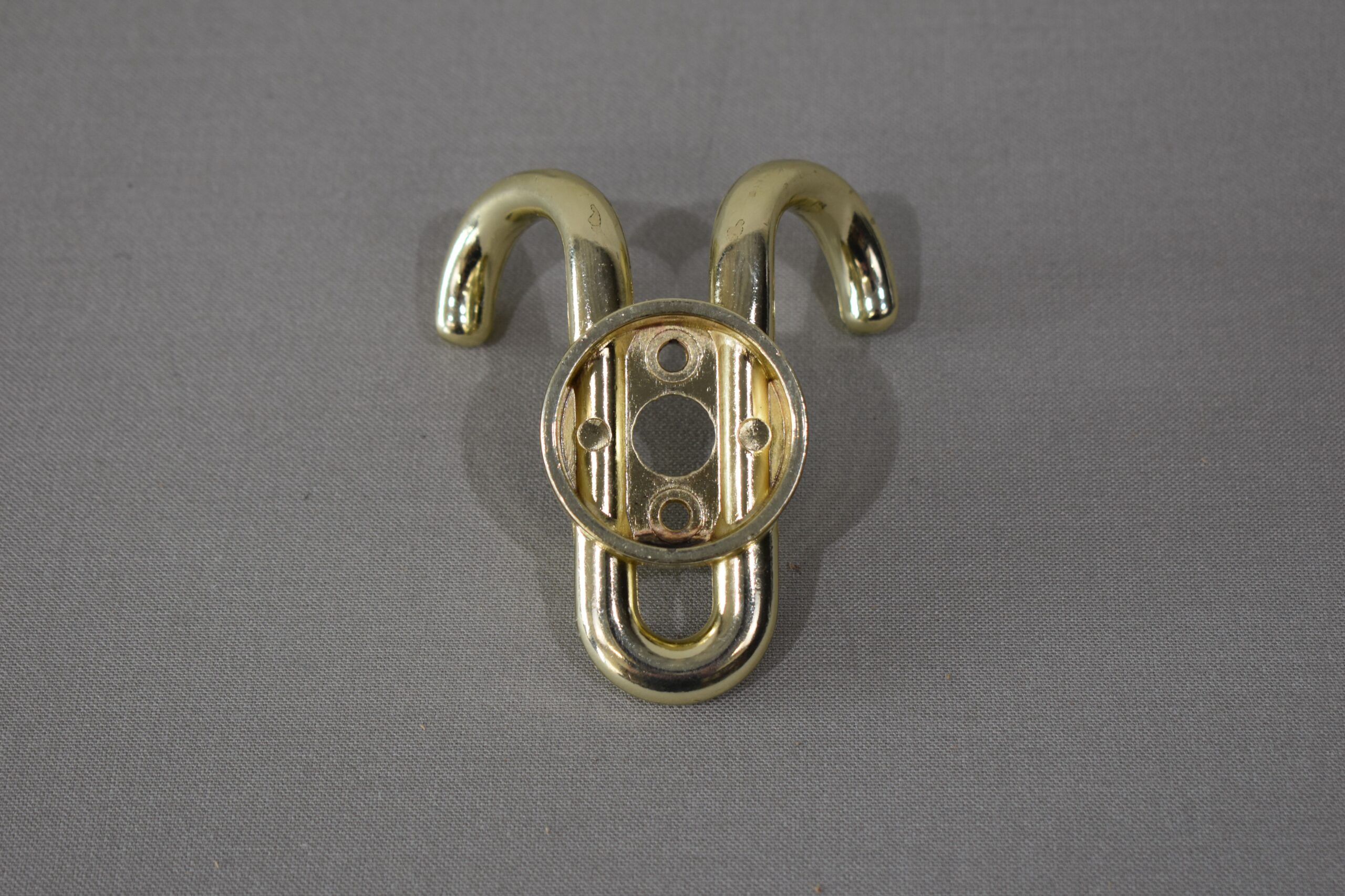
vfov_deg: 16.6
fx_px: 3082
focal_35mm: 82
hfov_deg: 24.6
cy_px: 448
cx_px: 672
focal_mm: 55
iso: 280
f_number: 5.6
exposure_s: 1/125
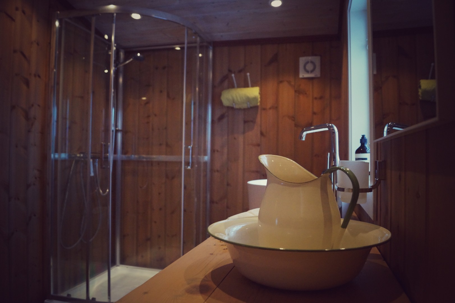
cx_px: 228
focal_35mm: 27
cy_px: 152
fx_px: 341
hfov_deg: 67.4
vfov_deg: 47.9
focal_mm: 18
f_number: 3.5
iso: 3200
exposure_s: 1/125
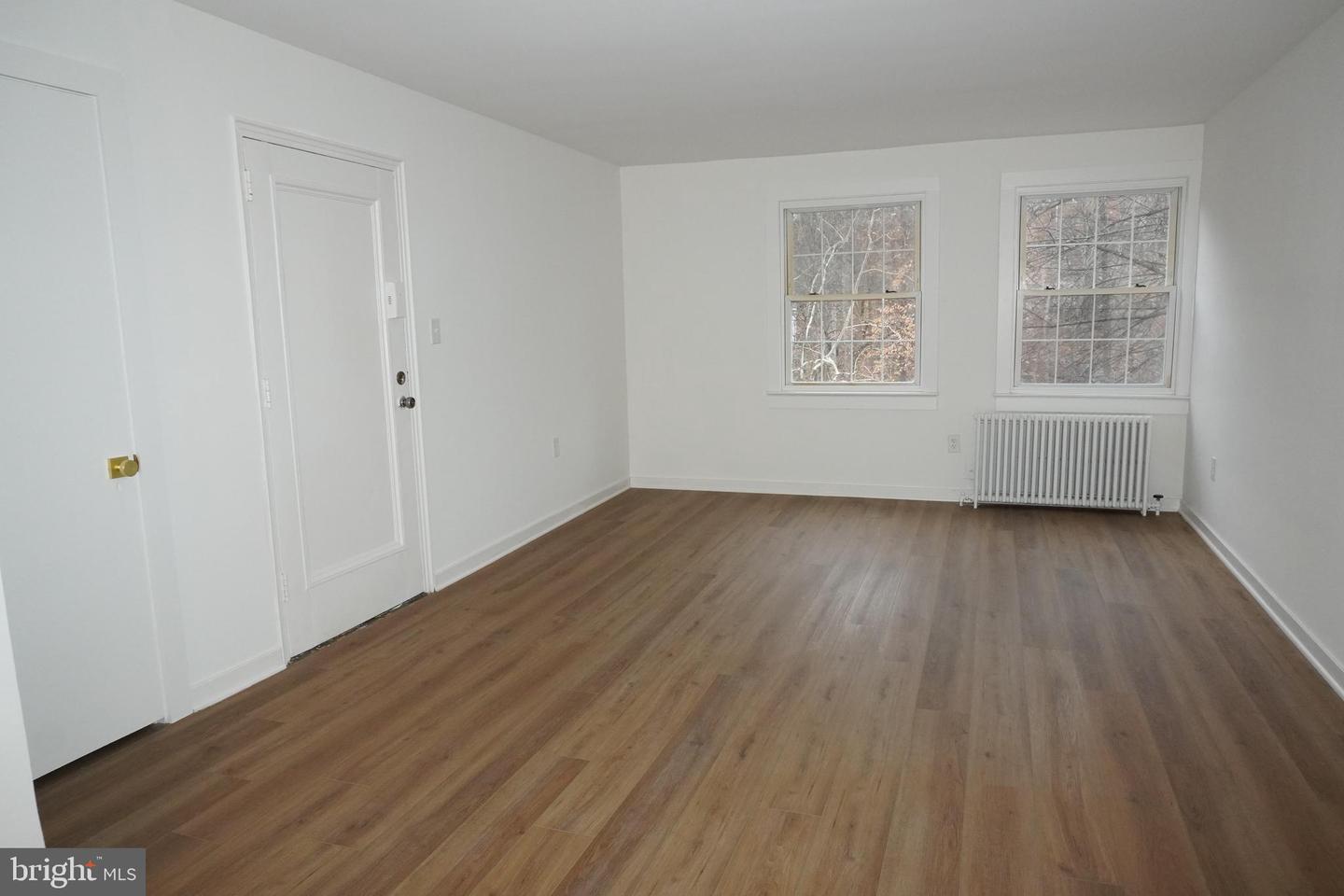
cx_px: 672
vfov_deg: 53.1
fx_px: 896
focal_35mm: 24
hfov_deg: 73.7
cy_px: 448
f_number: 8
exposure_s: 1/60
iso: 2000
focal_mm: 16
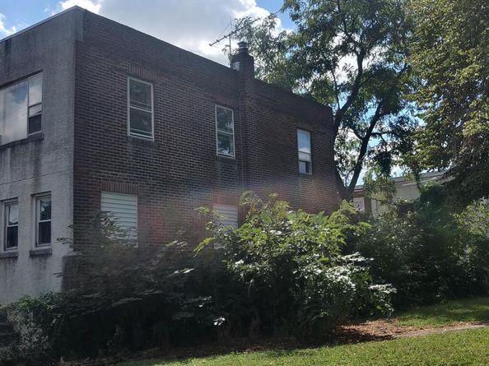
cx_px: 244
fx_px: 353
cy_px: 183
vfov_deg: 54.8
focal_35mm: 25
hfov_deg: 69.4
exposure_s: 1/574
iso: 100
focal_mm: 4.25
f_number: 1.7
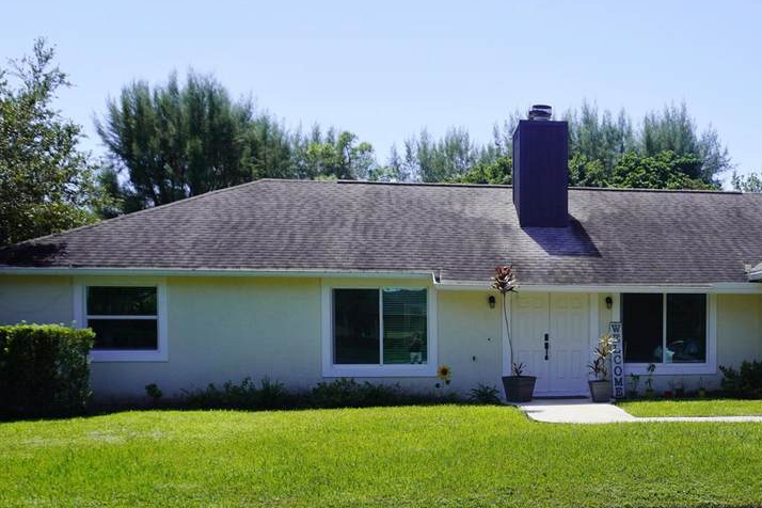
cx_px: 598
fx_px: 910
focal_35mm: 43
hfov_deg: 43.5
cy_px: 382
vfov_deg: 30.7
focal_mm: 16
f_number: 5
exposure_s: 1/500
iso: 100
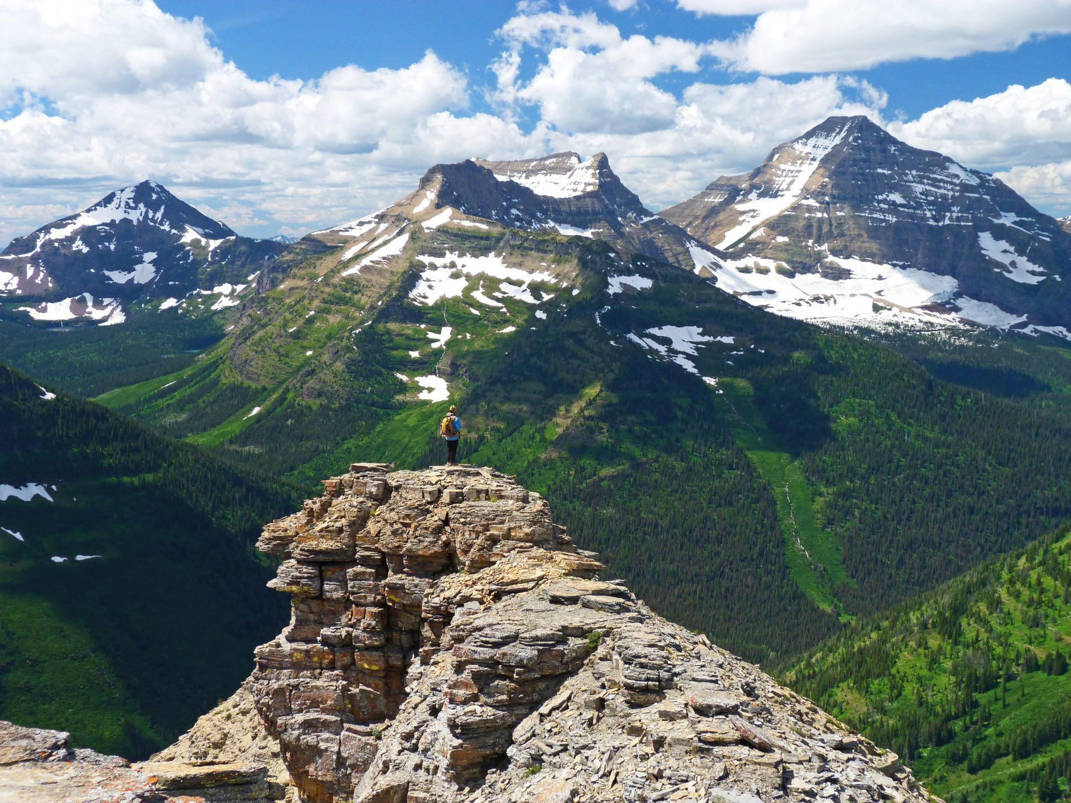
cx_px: 536
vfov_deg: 31.5
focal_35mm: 46
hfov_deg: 41.2
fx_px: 1423
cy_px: 402
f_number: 4
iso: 80
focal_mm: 8.3
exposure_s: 1/160
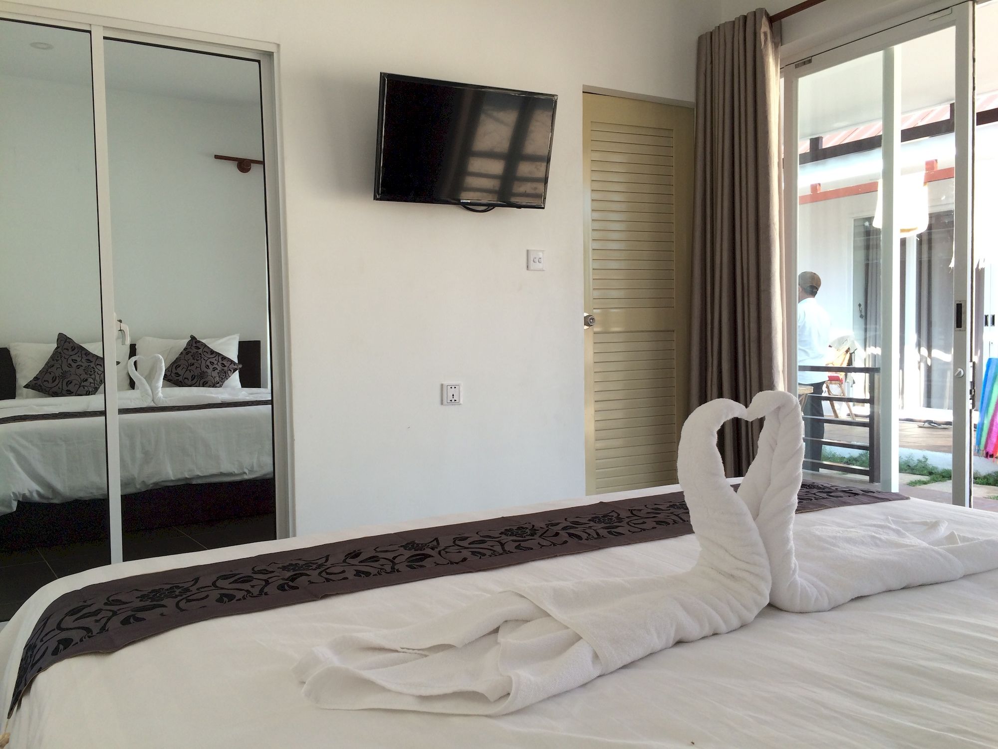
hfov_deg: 61.7
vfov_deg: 48.2
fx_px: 836
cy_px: 374
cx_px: 499
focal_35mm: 29
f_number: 2.2
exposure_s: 1/208
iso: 32
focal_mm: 4.15
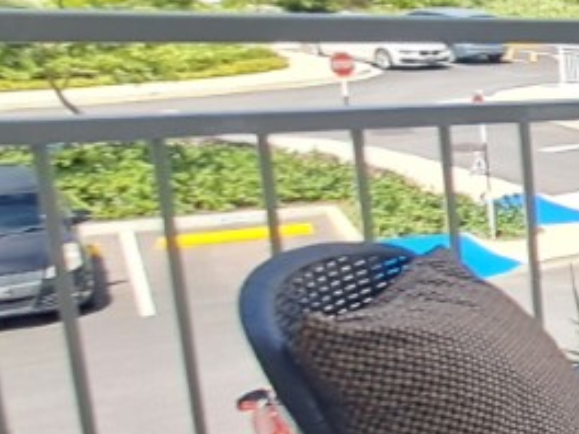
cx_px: 1257
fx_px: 1054
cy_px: 230
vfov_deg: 23.3
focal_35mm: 63
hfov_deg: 17.3
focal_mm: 1.42
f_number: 2.2
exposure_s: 1/402
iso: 40
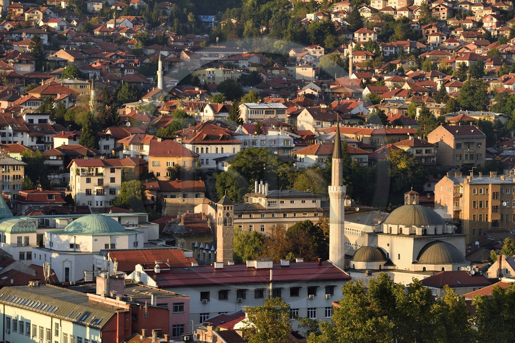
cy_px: 172
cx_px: 258
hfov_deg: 12.8
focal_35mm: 160
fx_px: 2288
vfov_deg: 8.6
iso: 200
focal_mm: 160
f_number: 7.1
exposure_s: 1/250
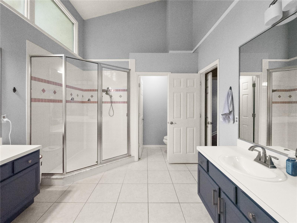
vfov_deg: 85.7
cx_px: 148
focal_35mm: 14
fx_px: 120
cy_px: 112
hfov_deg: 102.1
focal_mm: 7
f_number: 8
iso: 12800
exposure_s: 1/125
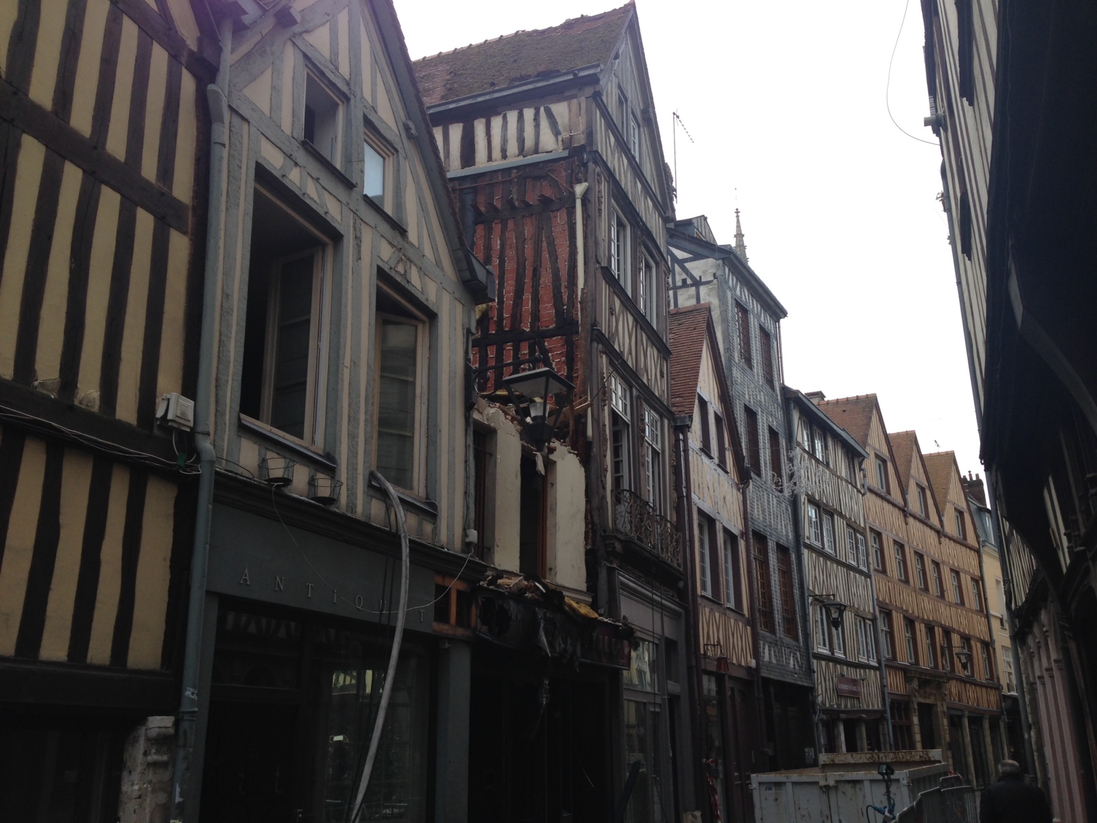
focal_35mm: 33
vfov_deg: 42.9
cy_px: 412
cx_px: 548
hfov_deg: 55.4
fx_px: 1046
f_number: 2.4
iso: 50
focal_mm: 4.12
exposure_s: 1/132
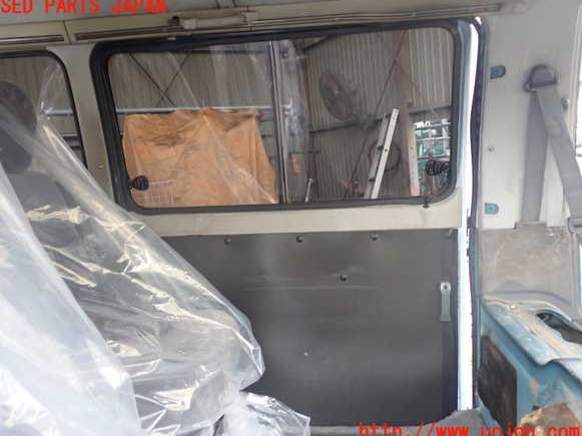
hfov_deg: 58.4
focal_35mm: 31
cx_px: 284
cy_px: 220
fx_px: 521
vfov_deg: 45.4
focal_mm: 5.4
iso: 320
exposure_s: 1/30
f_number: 2.3
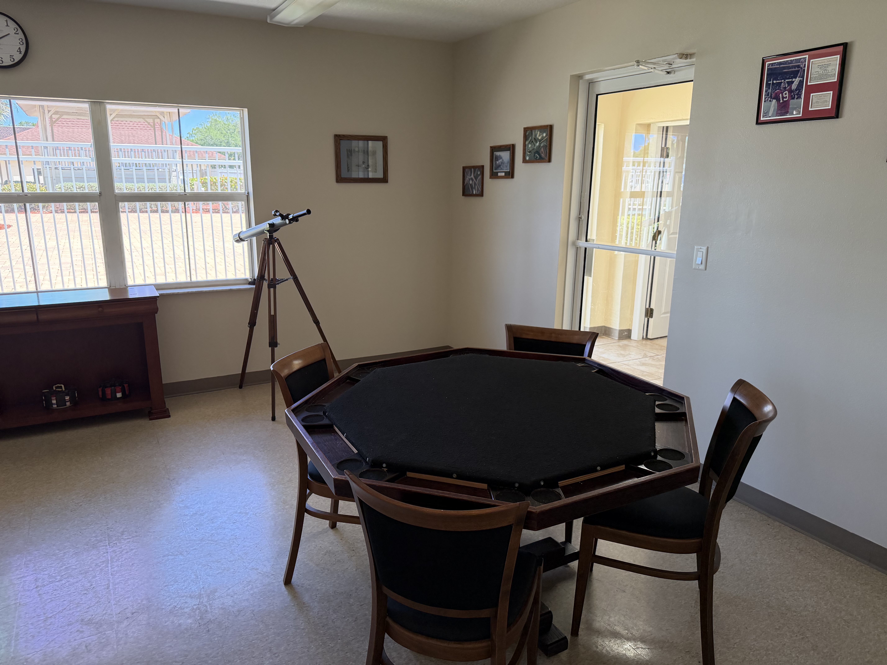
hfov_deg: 71.6
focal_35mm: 24
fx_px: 615
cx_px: 444
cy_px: 332
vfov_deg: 56.8
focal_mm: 6.76
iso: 200
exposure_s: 1/163
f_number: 1.78
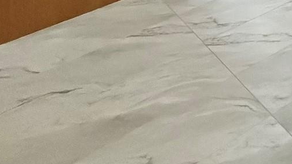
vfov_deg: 12.5
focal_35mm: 62
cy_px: -279
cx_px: 560
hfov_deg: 20.2
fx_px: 480
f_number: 2.2
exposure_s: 1/60
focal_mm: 2.22
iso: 640
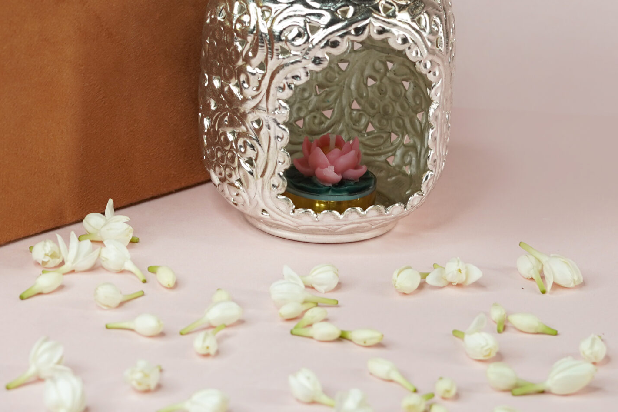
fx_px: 2317
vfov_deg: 10.1
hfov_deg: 15.1
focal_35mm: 135
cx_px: 86
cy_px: 67
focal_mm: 50
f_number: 4.5
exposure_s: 1/125
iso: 250
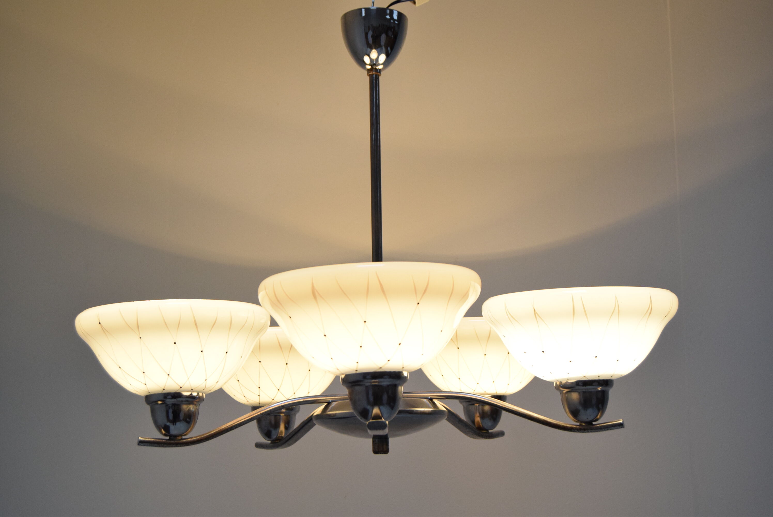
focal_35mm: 51
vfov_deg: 26.5
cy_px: 258
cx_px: 386
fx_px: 1096
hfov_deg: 38.9
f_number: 5.6
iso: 1600
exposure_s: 1/125
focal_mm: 34
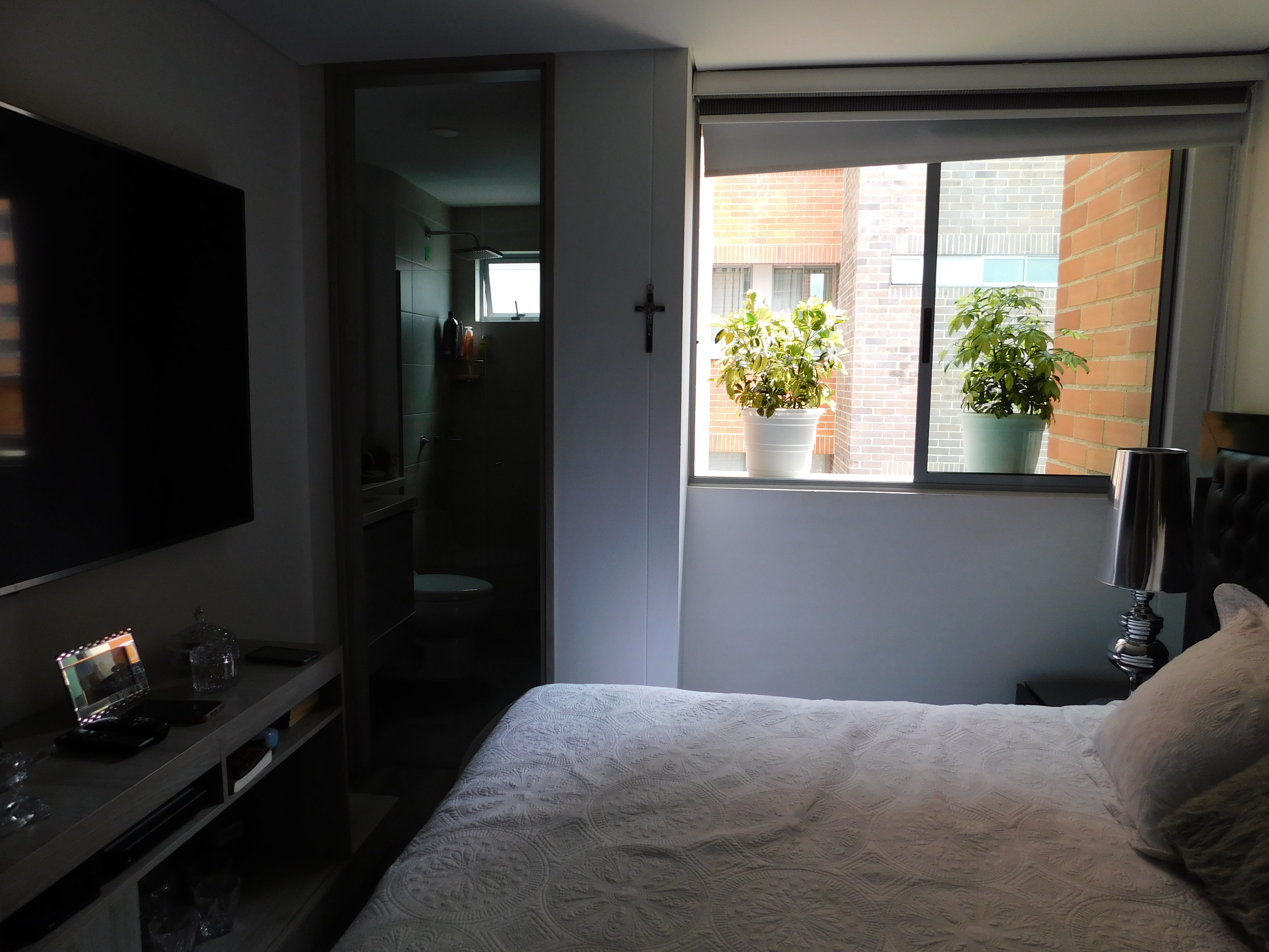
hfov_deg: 73.9
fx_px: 843
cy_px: 476
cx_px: 634
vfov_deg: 58.9
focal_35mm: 23
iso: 125
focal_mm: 4
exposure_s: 1/100
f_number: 3
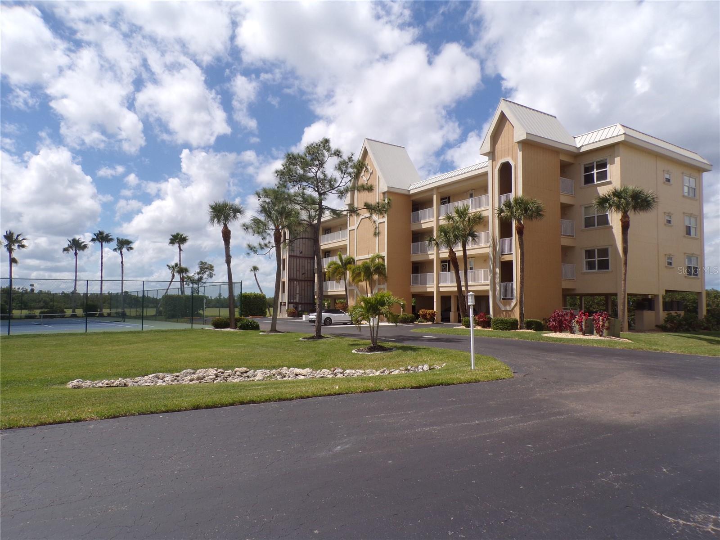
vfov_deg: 56.8
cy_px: 270
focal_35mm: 24
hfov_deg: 71.6
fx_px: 499
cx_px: 360
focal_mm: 4.3
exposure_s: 1/500
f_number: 5.8
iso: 80
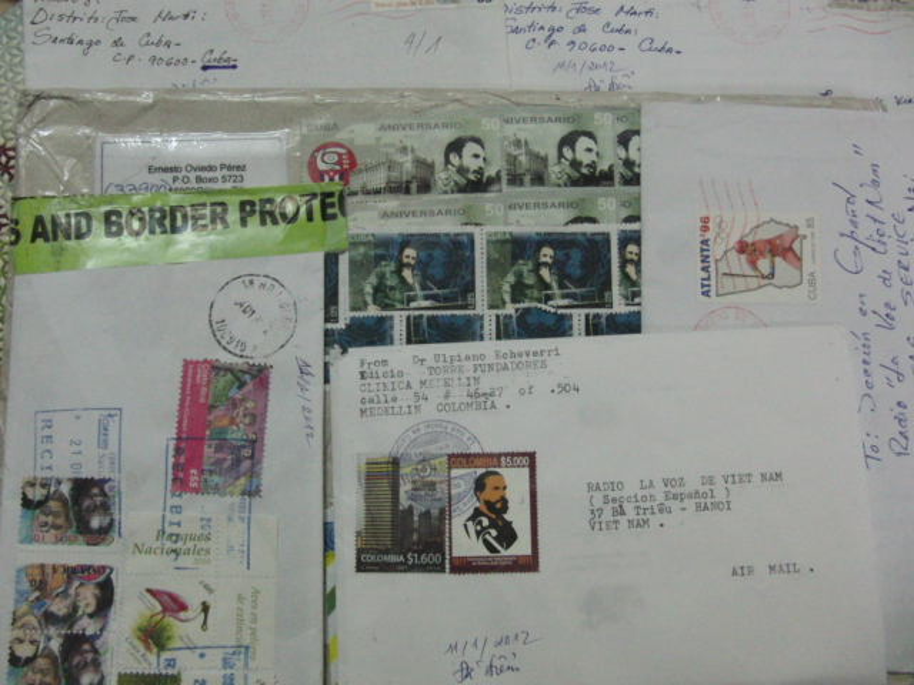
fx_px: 977
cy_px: 342
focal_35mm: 37
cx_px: 457
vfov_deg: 38.7
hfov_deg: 50.1
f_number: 3.6
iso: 800
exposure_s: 1/30
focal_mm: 6.42
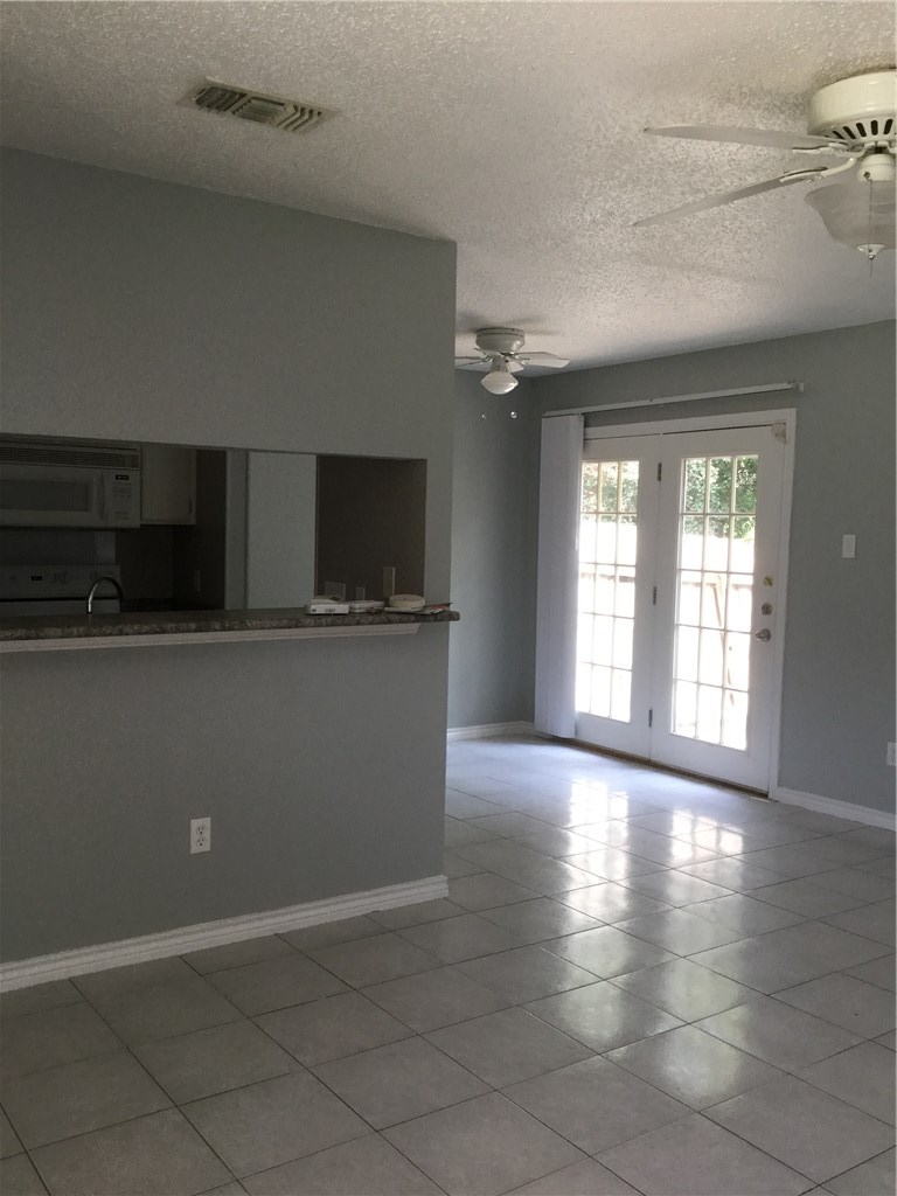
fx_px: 1071
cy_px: 598
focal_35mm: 31
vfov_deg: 58.4
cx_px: 448
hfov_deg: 45.4
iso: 25
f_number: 2.4
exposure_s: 1/30
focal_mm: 3.3
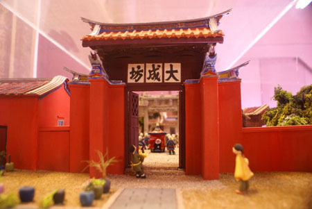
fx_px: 234
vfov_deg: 48.0
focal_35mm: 27
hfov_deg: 67.3
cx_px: 156
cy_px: 104
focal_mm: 18
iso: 400
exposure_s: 1/13
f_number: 3.5
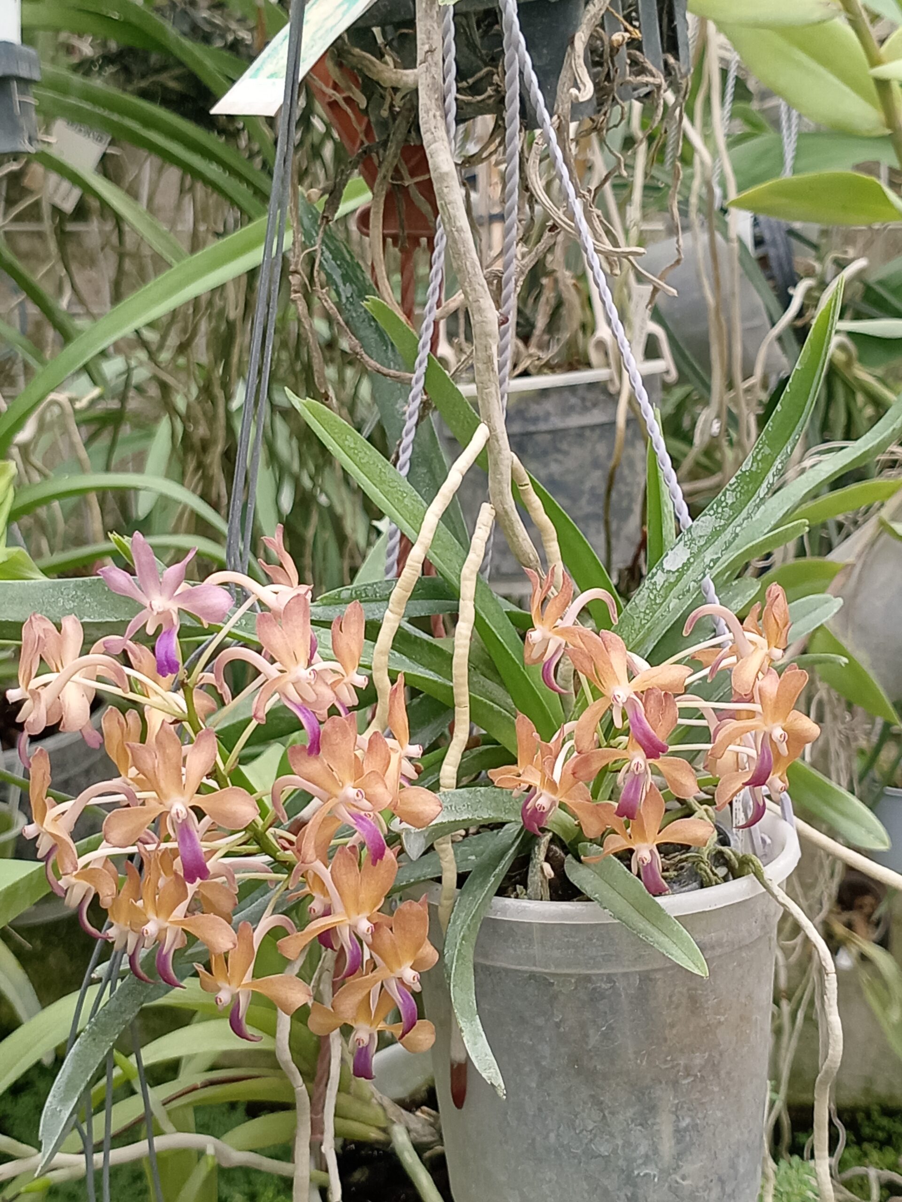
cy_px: 601
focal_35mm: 52
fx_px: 1807
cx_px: 451
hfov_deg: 28.0
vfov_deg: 36.8
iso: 181
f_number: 1.8
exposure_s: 1/100
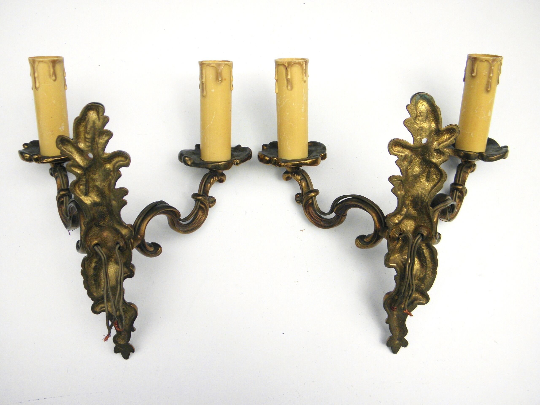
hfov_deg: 60.0
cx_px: 270
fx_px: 468
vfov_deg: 46.8
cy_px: 202
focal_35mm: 30
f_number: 7.2
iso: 100
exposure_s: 1/320
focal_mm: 5.5
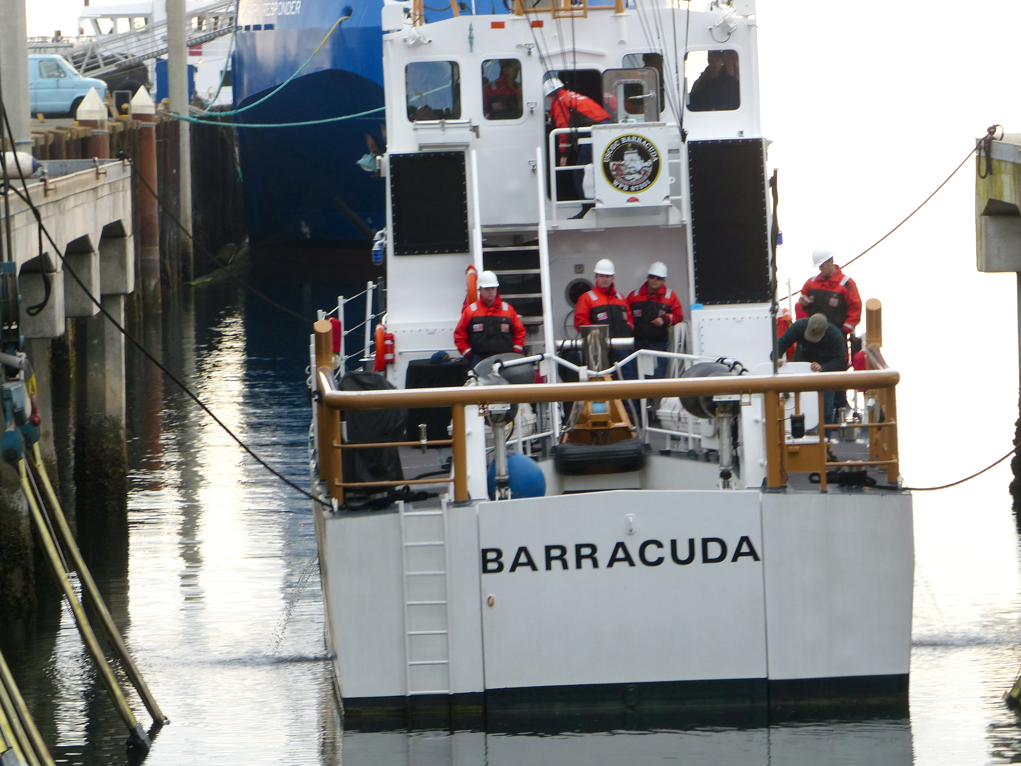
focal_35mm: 217
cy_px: 383
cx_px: 510
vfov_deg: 6.8
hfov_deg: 9.1
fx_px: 6400
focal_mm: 39.1
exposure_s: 1/160
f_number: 4
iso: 100
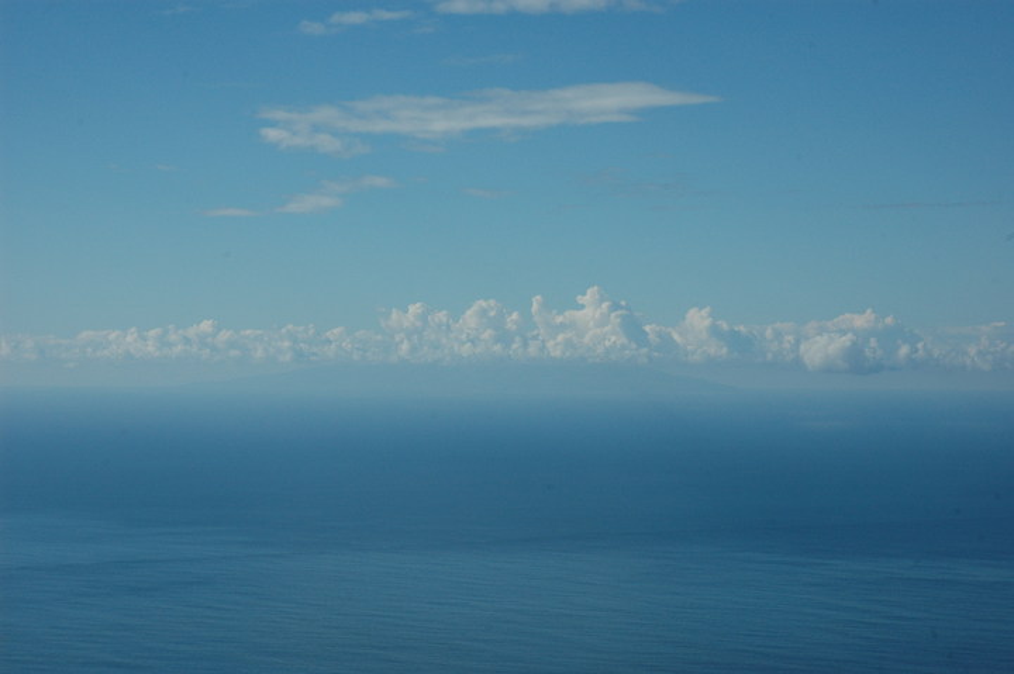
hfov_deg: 24.6
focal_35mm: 82
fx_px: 2322
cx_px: 507
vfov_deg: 16.5
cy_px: 337
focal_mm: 55
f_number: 14
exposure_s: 1/800
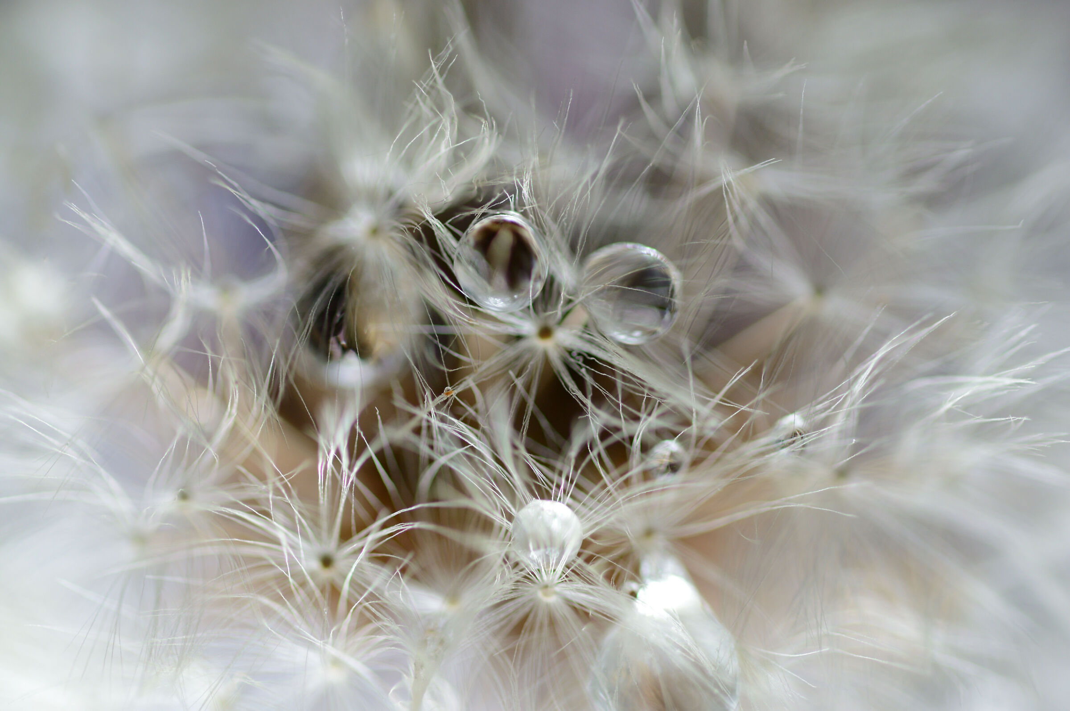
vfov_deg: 8.7
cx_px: 535
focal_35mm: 158
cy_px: 356
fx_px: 4677
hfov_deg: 13.1
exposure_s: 1/125
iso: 200
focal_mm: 105
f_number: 5.6
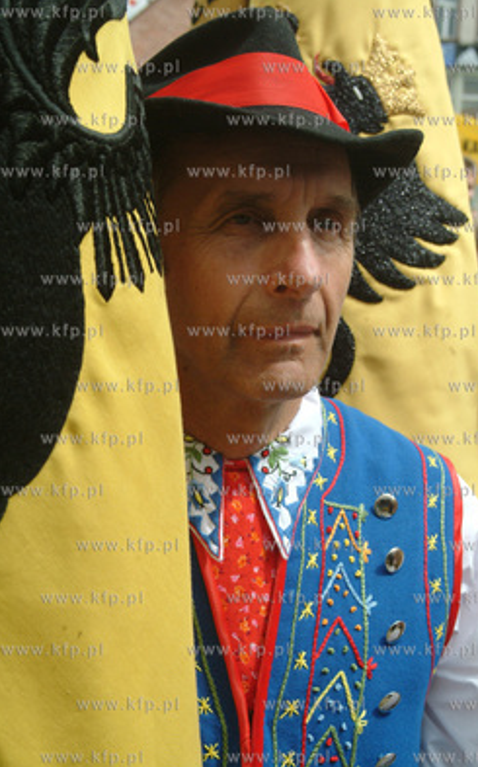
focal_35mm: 55
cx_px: 253
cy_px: 383
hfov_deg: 23.7
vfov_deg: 37.2
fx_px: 1138
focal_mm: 35
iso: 400
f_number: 6.7
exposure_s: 1/1000
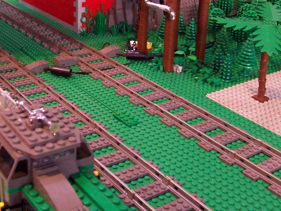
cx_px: 81
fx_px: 479
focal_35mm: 59
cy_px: 54
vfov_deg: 24.5
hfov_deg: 32.3
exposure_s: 1/30
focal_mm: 5.6
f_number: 2.8
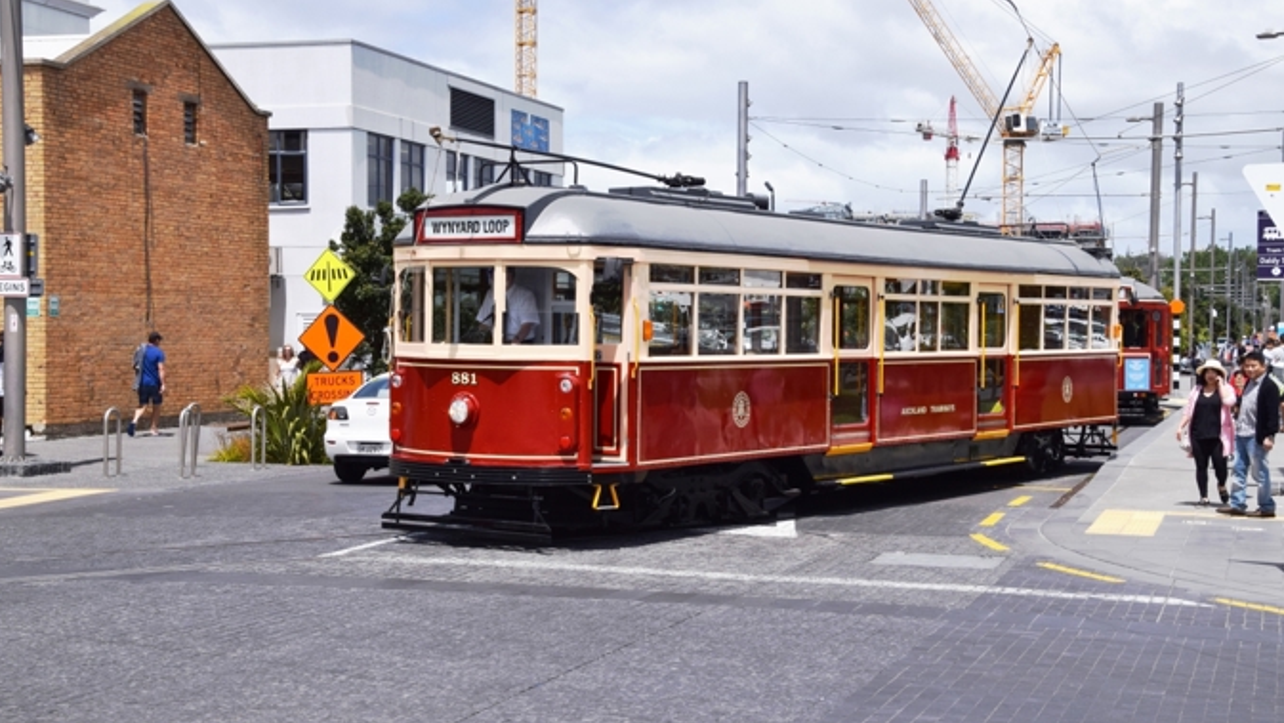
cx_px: 643
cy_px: 302
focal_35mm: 56
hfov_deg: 37.5
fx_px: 1891
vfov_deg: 21.6
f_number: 13
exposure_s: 1/640
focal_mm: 35
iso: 200
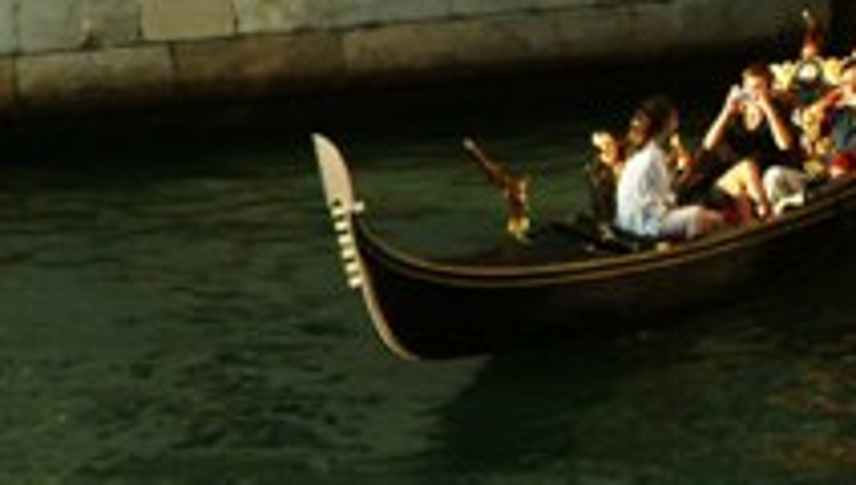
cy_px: 14
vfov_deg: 2.9
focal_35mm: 414
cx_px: 937
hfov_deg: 5.2
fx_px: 9411
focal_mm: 70
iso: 400
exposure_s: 1/350
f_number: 9.5
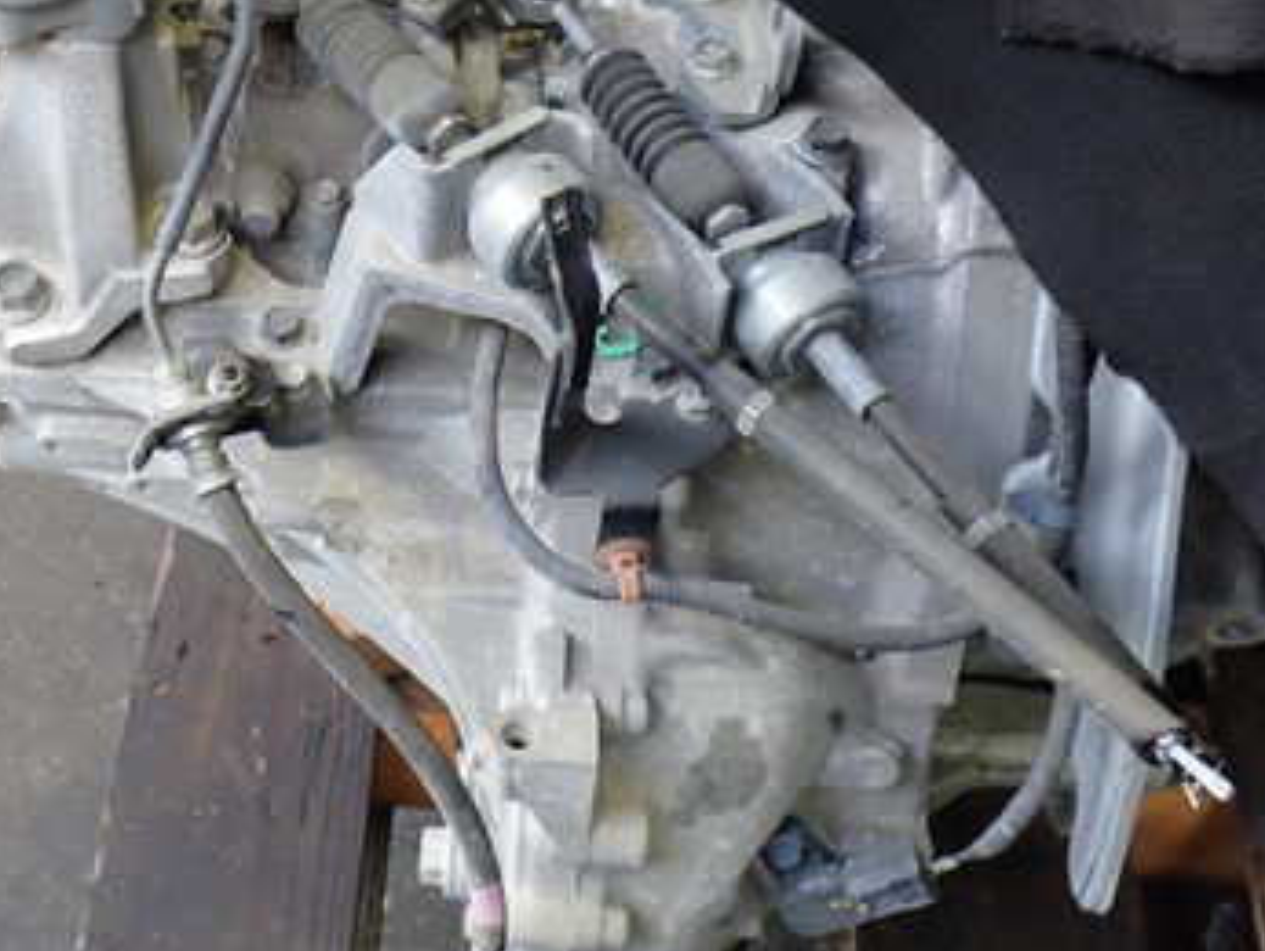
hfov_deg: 35.9
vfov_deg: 27.8
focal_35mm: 52
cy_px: 263
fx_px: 1902
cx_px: 314
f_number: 2.3
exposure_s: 1/50
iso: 200
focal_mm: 5.4
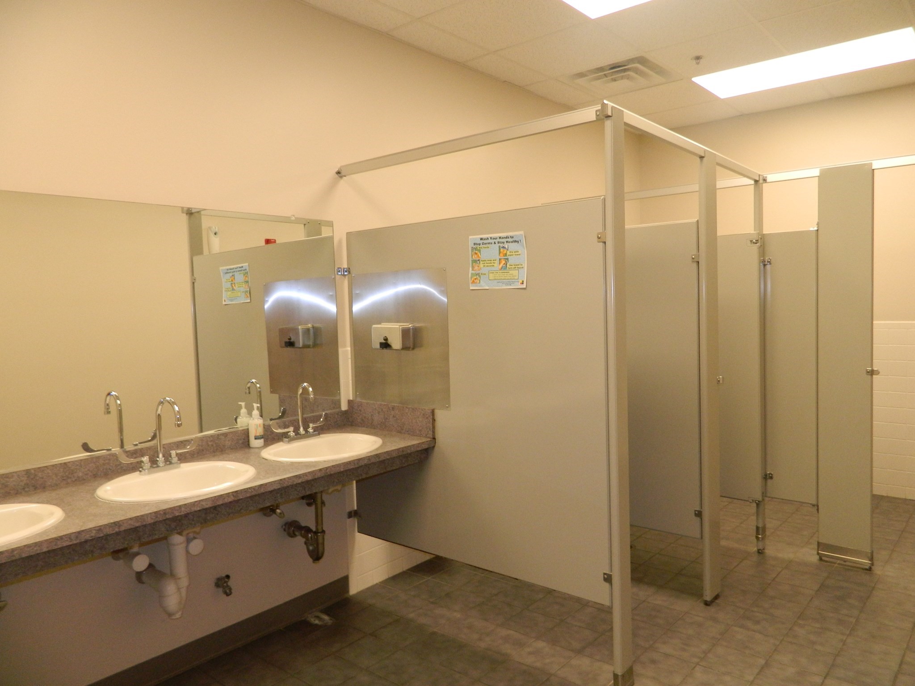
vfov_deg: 54.9
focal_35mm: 25
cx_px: 458
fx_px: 661
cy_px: 343
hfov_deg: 69.4
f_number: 3.1
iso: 200
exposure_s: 1/30
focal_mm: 4.5
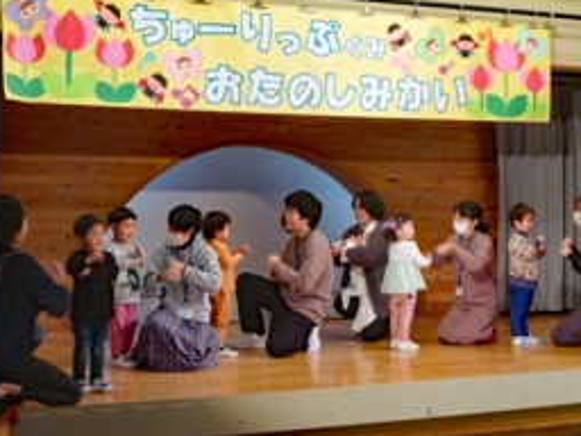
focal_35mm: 67
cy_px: 173
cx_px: 363
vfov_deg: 21.9
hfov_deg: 28.9
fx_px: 1125
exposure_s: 1/25
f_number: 4.5
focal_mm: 8.4
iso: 400
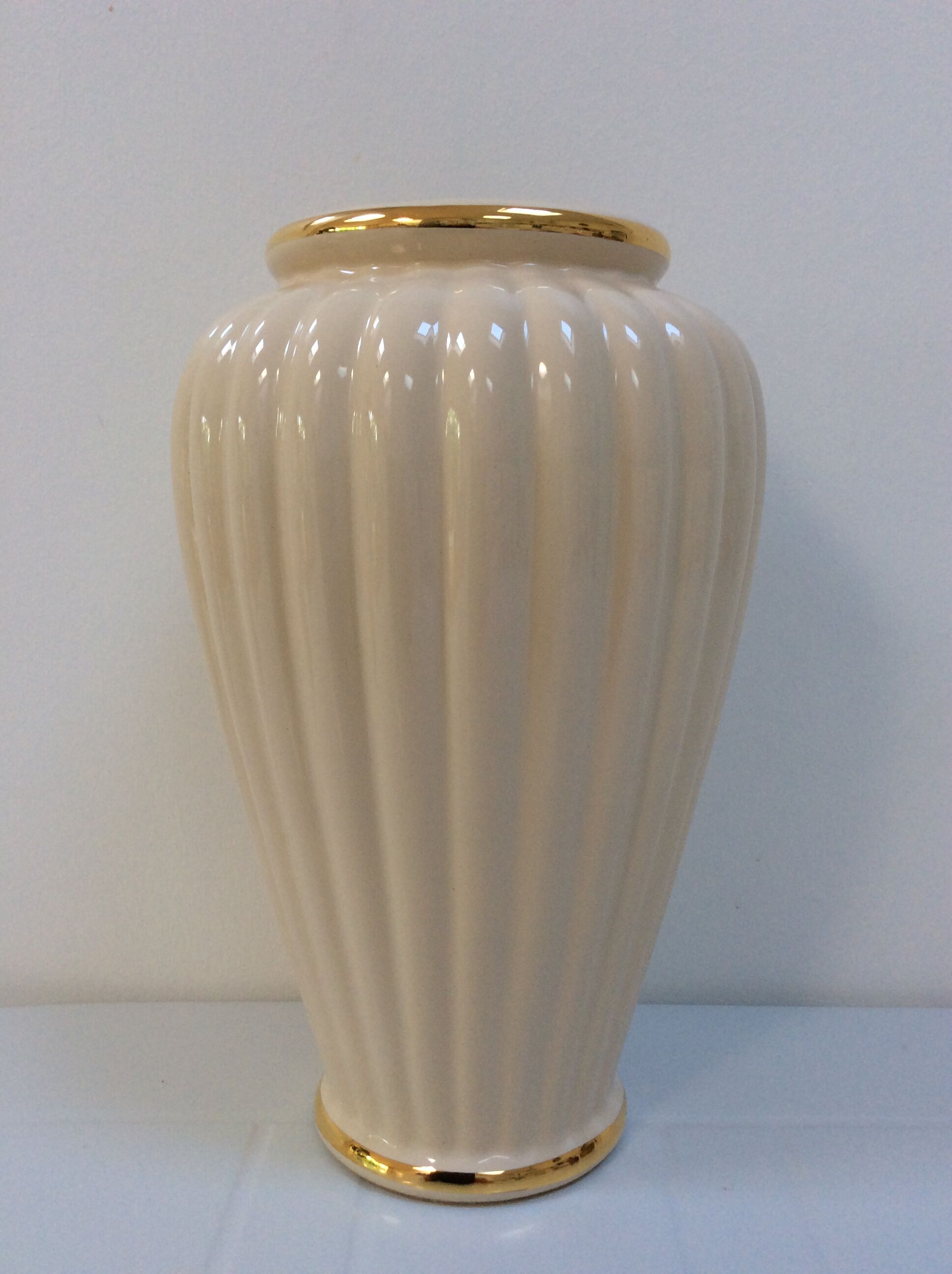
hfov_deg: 44.1
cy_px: 637
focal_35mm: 32
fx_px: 1177
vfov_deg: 56.9
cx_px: 476
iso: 50
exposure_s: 1/25
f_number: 2.4
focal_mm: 3.3
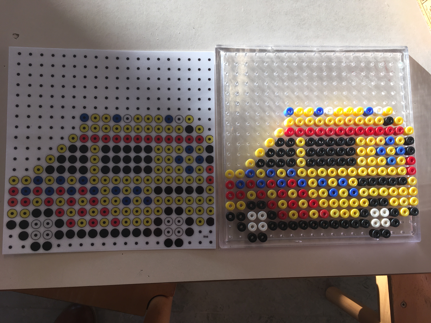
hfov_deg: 61.7
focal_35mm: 29
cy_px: 162
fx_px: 361
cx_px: 216
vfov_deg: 48.2
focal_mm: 4.15
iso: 25
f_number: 2.2
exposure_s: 1/102
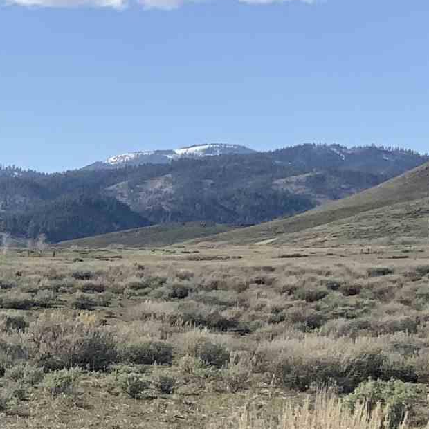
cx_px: -248
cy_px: 476
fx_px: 1781
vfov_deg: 13.5
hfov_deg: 12.9
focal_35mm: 127
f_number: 1.8
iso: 16
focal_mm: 3
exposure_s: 1/2427
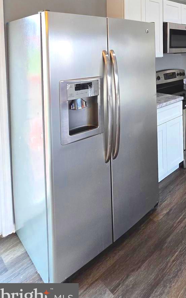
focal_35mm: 24
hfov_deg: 43.3
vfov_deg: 66.4
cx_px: 189
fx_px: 195
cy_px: 51
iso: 160
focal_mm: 2.2
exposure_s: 1/60
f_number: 2.2
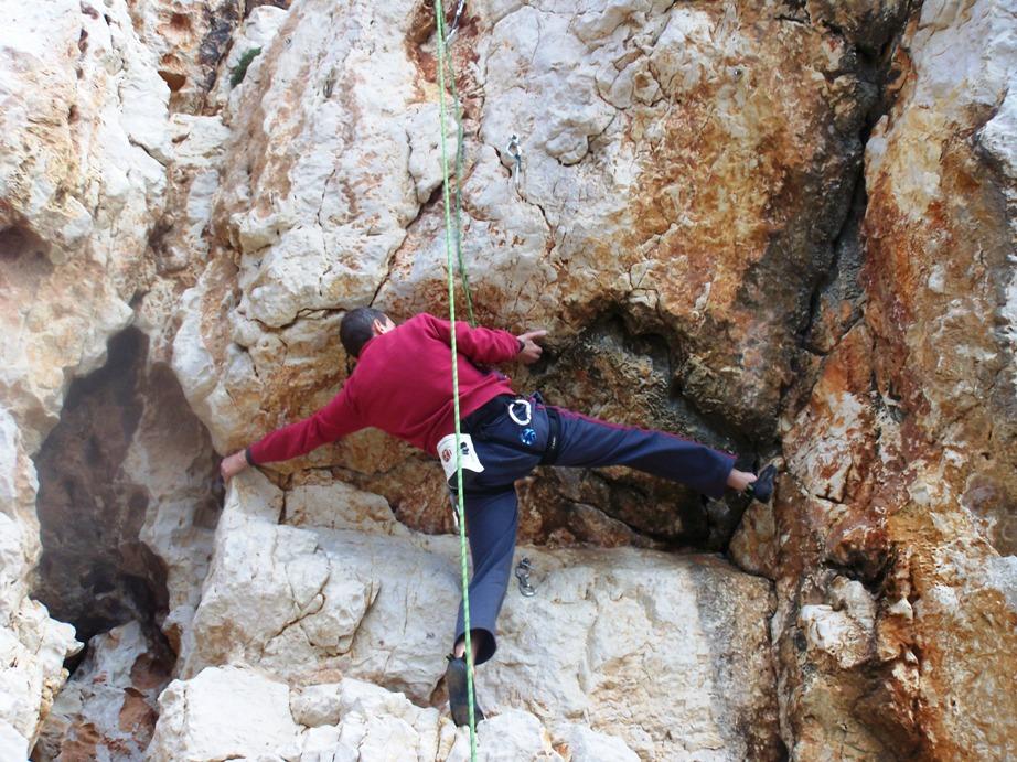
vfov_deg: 21.9
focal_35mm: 67
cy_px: 381
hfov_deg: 29.0
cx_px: 508
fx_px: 1968
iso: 64
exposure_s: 1/125
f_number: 3.2
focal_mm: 11.1
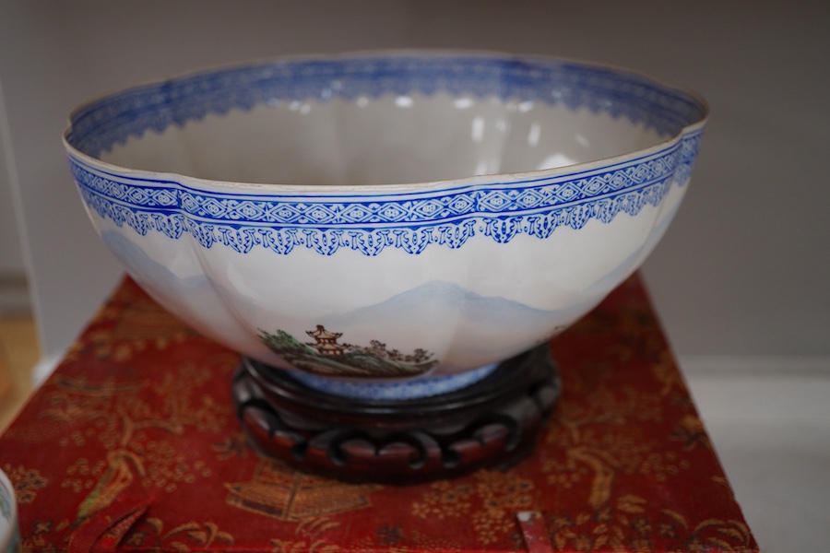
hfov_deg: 43.6
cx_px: 415
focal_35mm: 45
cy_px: 276
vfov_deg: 29.9
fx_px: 1037
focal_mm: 30
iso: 800
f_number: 4.5
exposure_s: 1/125
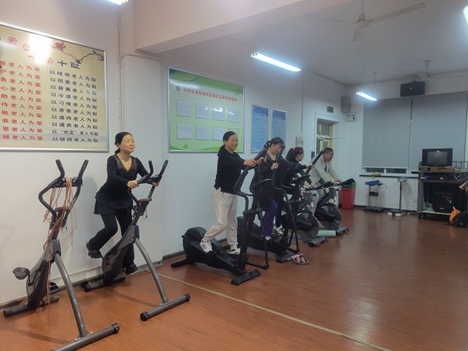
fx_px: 352
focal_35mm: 26
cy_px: 176
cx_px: 234
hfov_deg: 67.3
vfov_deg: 53.1
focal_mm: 5.4
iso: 200
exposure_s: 1/100
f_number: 1.8
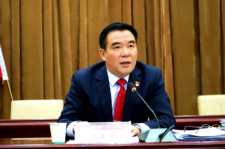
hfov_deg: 30.1
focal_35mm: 67
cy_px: 74
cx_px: 112
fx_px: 418
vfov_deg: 20.2
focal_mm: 67
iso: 6400
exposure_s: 1/100
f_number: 5.6
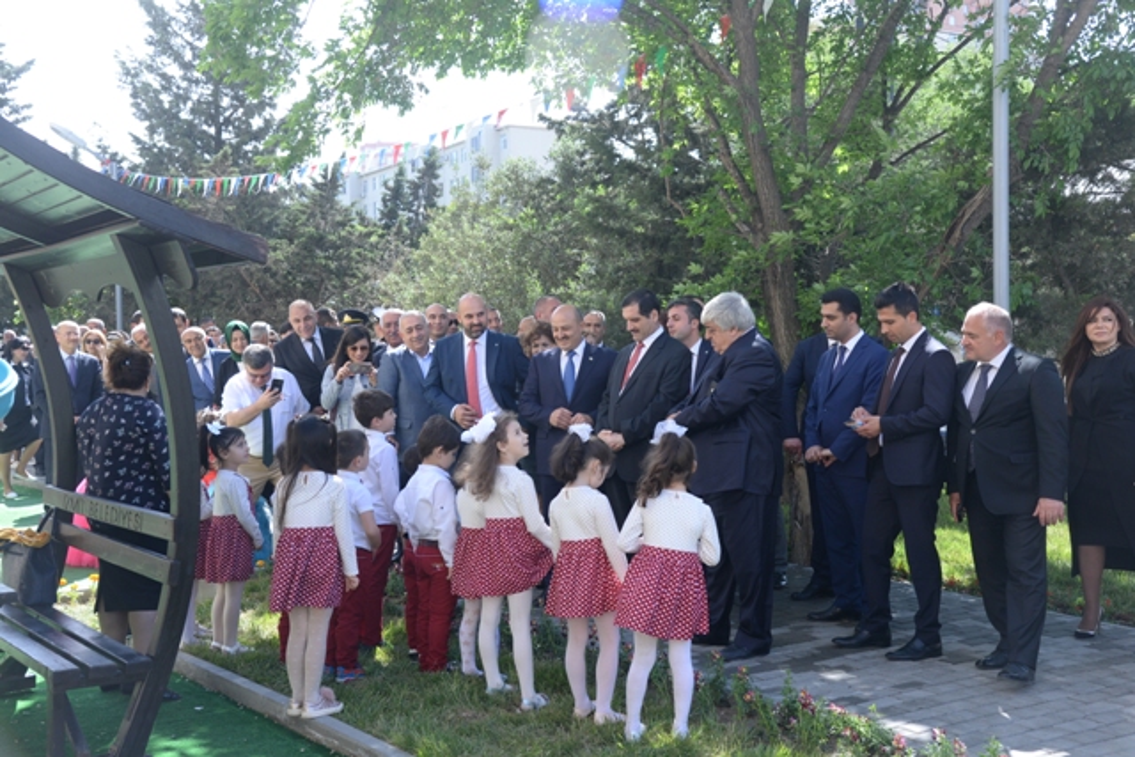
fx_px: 1261
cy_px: 378
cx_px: 568
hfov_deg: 48.4
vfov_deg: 33.4
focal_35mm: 40
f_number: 5.6
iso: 400
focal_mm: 40
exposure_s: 1/320
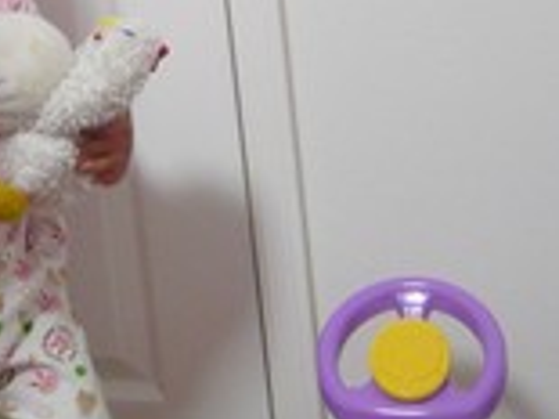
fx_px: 1226
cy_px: -70
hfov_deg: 25.1
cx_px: 94
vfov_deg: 18.4
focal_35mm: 76
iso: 400
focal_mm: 4.6
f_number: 2.8
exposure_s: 1/30
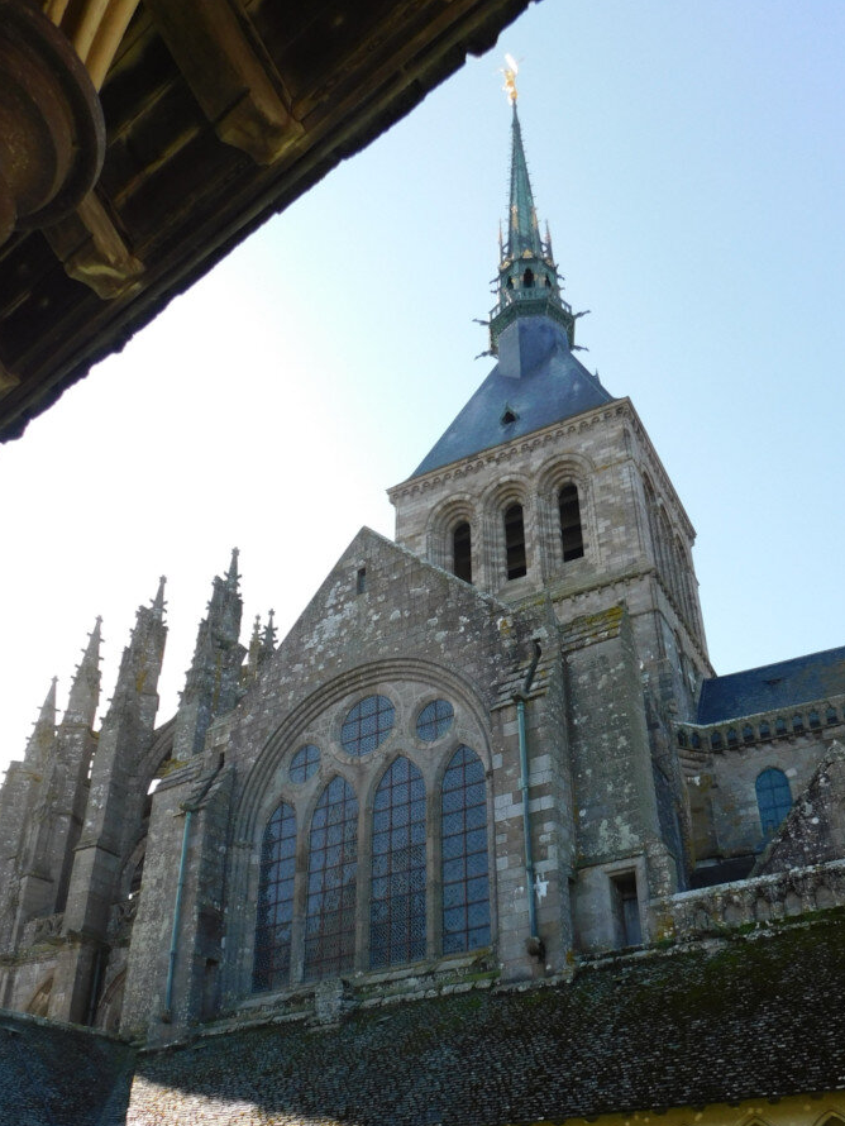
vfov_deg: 57.3
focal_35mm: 31
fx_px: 1008
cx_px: 420
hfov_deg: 45.5
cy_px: 736
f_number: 3
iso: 125
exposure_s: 1/640
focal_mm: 4
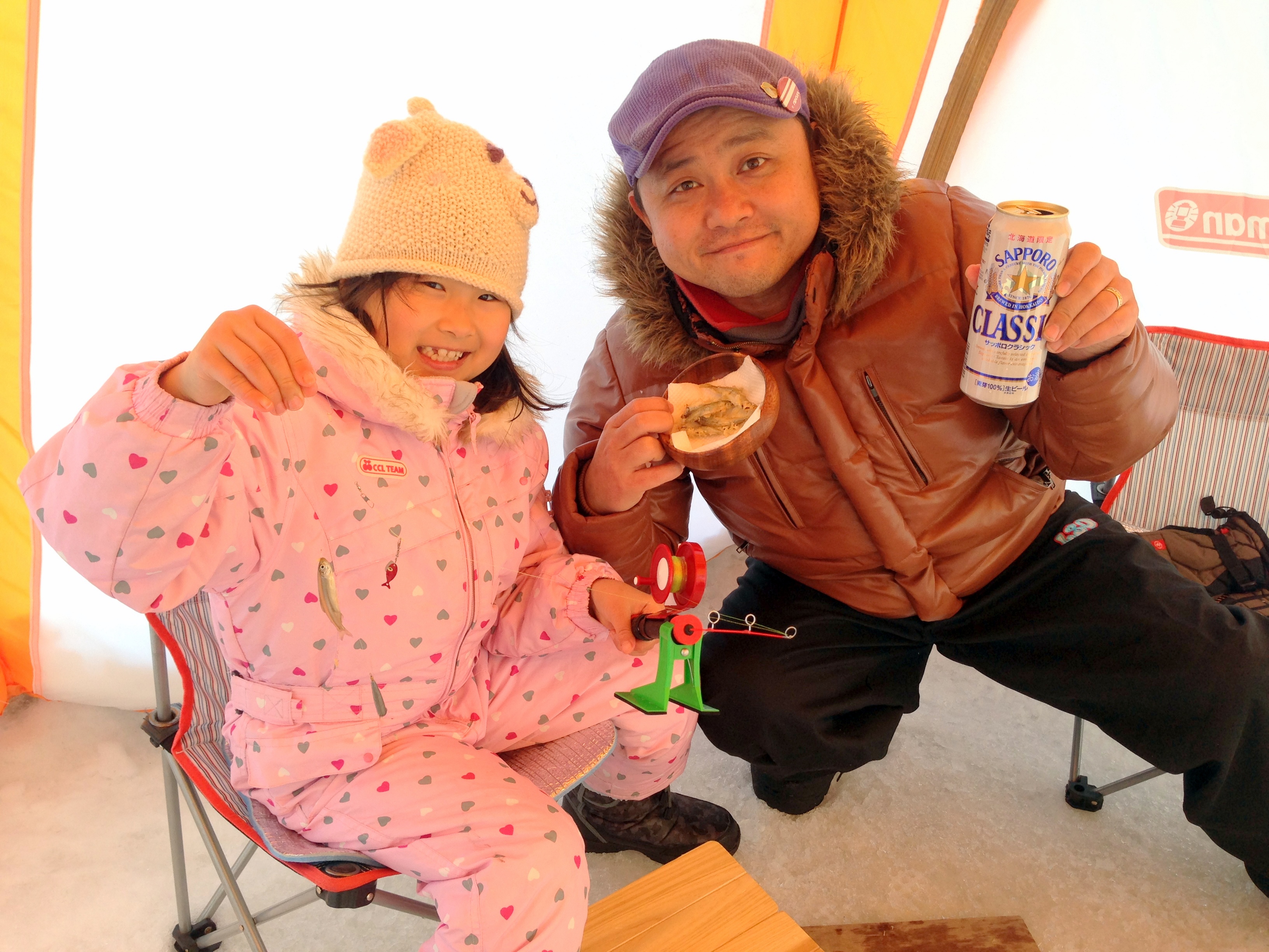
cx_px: 634
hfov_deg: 55.4
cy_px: 476
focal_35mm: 33
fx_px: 1210
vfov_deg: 42.9
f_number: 2.4
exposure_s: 1/220
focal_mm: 4.12
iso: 50
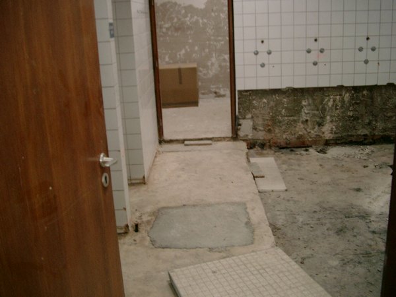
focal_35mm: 37
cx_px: 198
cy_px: 148
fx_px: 423
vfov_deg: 38.7
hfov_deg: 50.1
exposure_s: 1/15
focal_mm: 7.6
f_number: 2.6
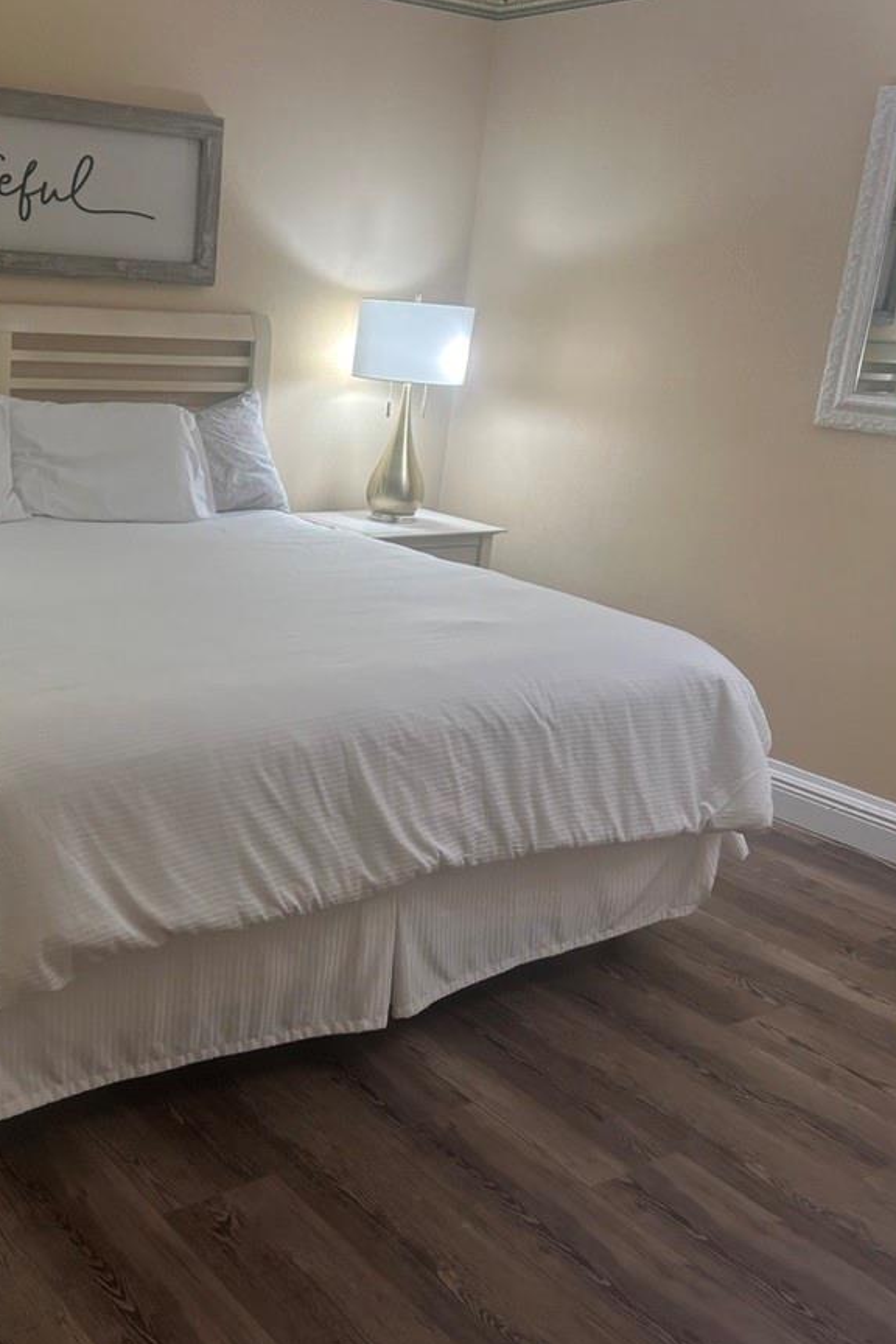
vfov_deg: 51.9
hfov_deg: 34.7
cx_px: 162
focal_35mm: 37
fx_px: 1381
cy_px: 684
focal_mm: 5.7
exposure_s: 1/120
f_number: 1.5
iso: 100
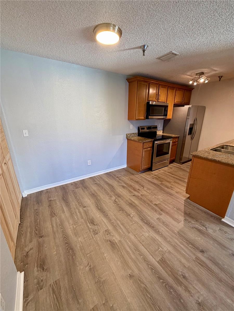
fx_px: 126
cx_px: 117
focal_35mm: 14
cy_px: 156
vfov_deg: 102.1
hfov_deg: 85.7
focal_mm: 2.22
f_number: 2.2
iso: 160
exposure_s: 1/60
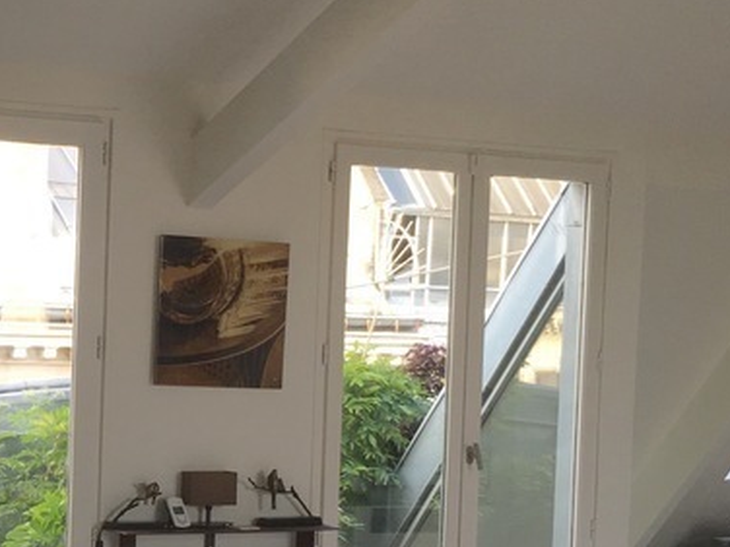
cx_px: -35
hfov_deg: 23.5
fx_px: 1666
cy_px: 423
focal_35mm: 79
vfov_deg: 18.5
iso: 40
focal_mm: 4.15
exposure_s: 1/100
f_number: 2.2
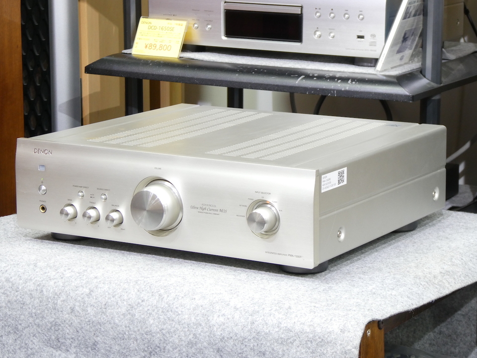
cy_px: 179
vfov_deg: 14.0
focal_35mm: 106
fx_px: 1461
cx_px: 238
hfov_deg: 18.5
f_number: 5.1
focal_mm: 19
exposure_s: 1/3.2
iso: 200
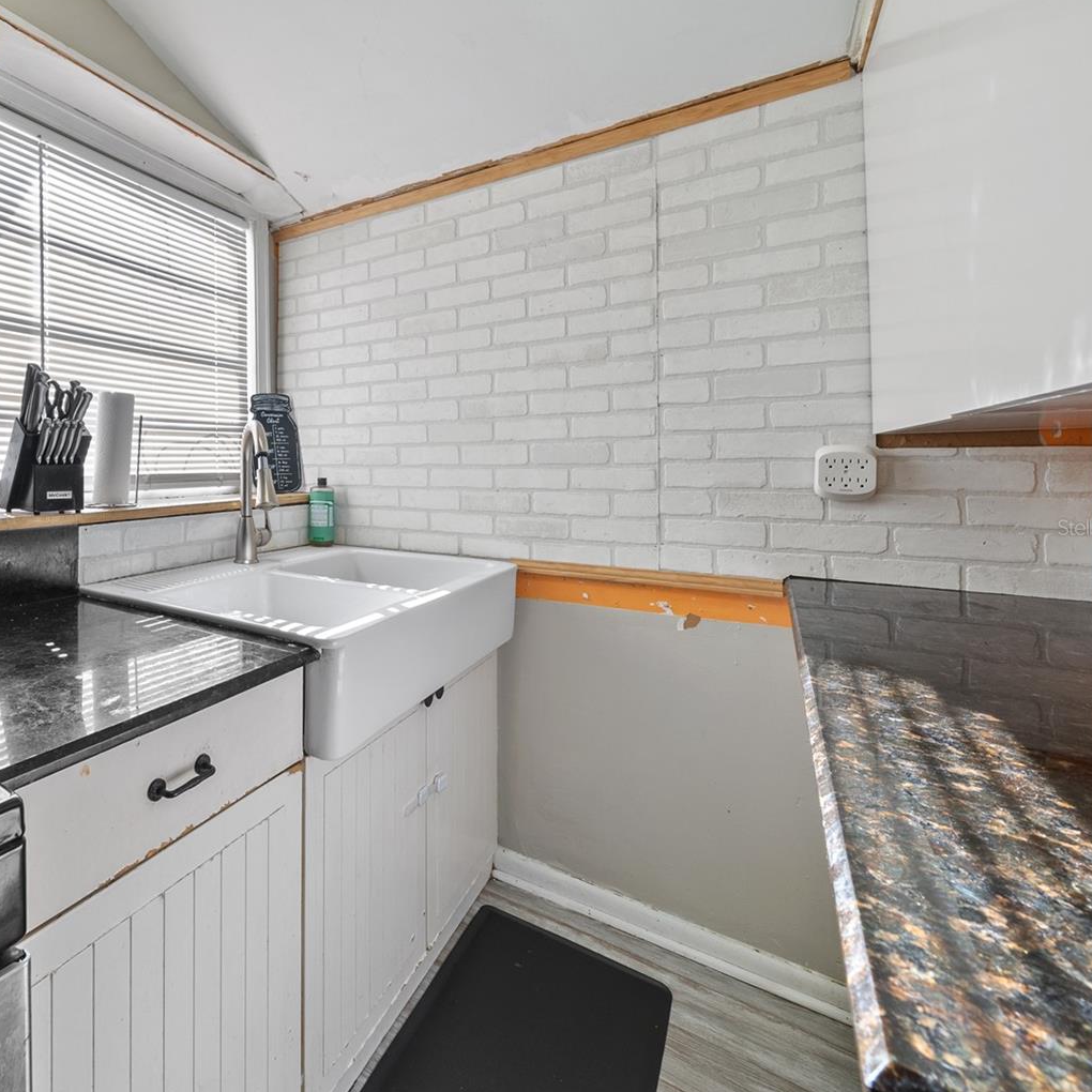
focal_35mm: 16
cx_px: 297
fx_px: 571
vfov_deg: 87.4
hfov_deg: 81.8
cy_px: 527
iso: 800
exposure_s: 1/10
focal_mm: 12
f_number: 9
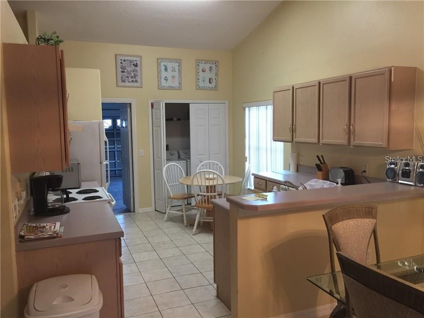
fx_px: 355
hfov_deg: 61.7
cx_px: 212
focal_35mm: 29
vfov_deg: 48.2
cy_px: 159
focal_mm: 4.15
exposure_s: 1/15
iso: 125
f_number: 2.2
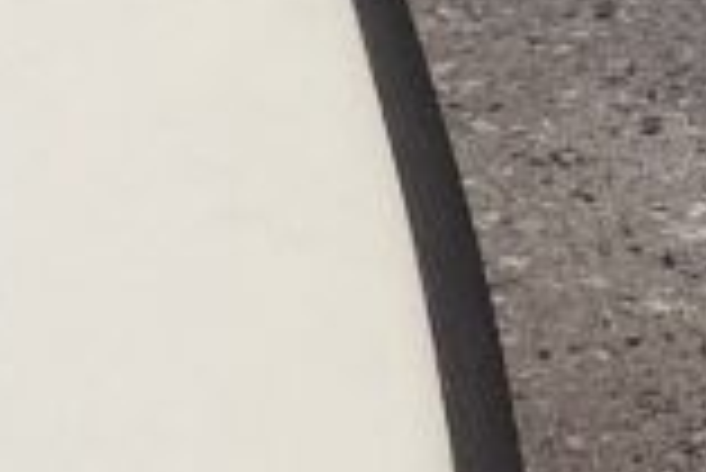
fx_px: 3219
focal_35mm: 164
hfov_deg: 12.0
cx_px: -292
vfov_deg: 8.3
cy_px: 544
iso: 80
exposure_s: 1/120
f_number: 2.4
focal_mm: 3.3
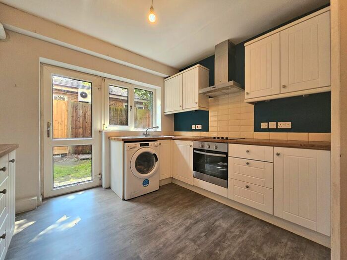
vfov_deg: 89.9
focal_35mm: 13
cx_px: 174
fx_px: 130
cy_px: 130
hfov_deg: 106.2
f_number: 2.2
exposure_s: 1/77.5
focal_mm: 2.2
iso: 125
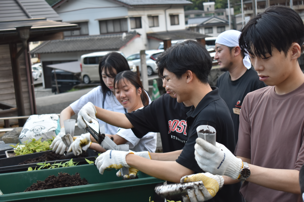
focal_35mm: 68
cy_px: 101
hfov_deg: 29.9
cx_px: 152
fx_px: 570
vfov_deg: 20.2
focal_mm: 45
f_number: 5
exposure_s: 1/60
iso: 400
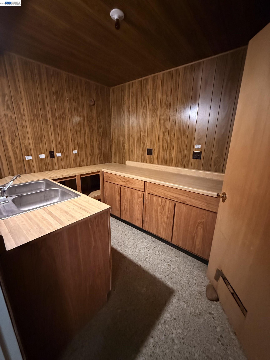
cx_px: 135
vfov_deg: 102.1
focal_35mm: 14
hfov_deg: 85.7
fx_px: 146
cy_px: 180
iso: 1250
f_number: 2.2
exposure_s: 1/30
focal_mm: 2.22
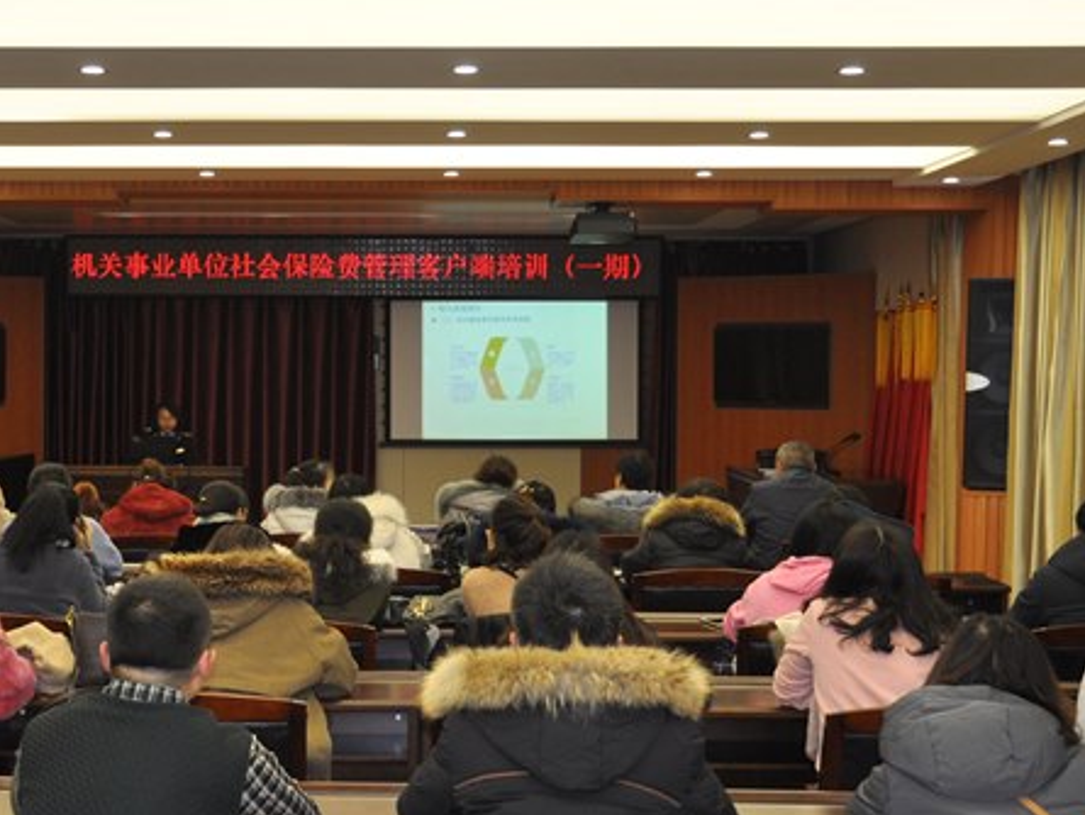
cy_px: 433
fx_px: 1787
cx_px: 346
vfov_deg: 25.7
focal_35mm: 57
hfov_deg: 33.4
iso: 640
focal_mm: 22
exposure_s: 1/125
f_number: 4
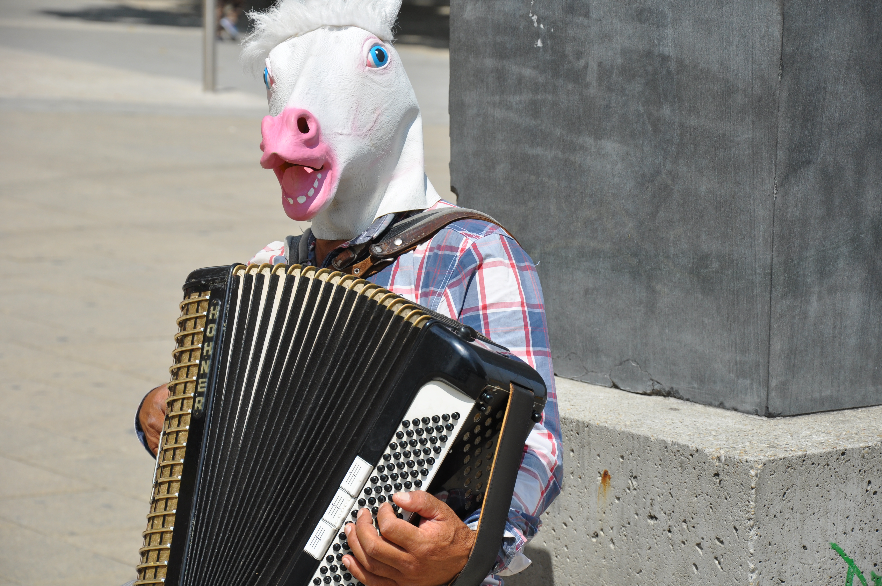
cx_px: 441
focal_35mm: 138
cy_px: 293
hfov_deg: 14.9
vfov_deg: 9.9
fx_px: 3377
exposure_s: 1/800
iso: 200
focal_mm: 92
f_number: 7.1
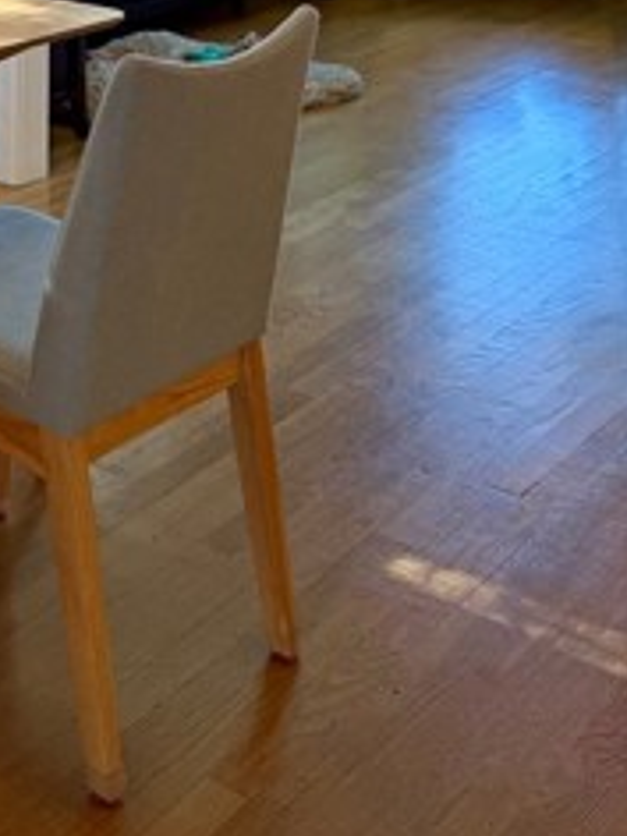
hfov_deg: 20.4
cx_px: -216
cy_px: -170
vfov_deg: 26.5
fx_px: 1570
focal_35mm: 65
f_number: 1.78
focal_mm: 6.76
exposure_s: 1/60
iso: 100
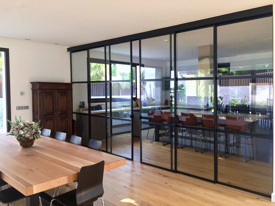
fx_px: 230
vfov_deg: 48.2
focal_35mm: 29
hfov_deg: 61.7
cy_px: 103
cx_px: 138
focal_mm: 4.15
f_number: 2.2
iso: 50
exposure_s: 1/100
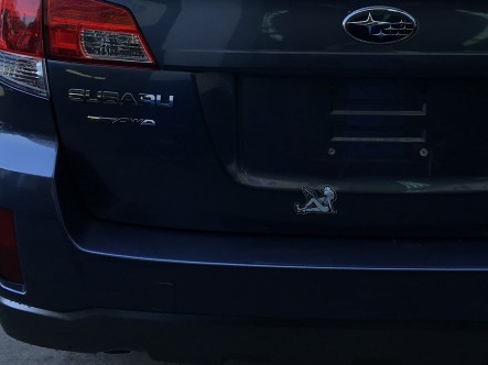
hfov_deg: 28.7
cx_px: 336
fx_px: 944
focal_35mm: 67
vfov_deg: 21.4
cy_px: 26
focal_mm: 4.15
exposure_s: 1/390
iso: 25
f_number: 2.2
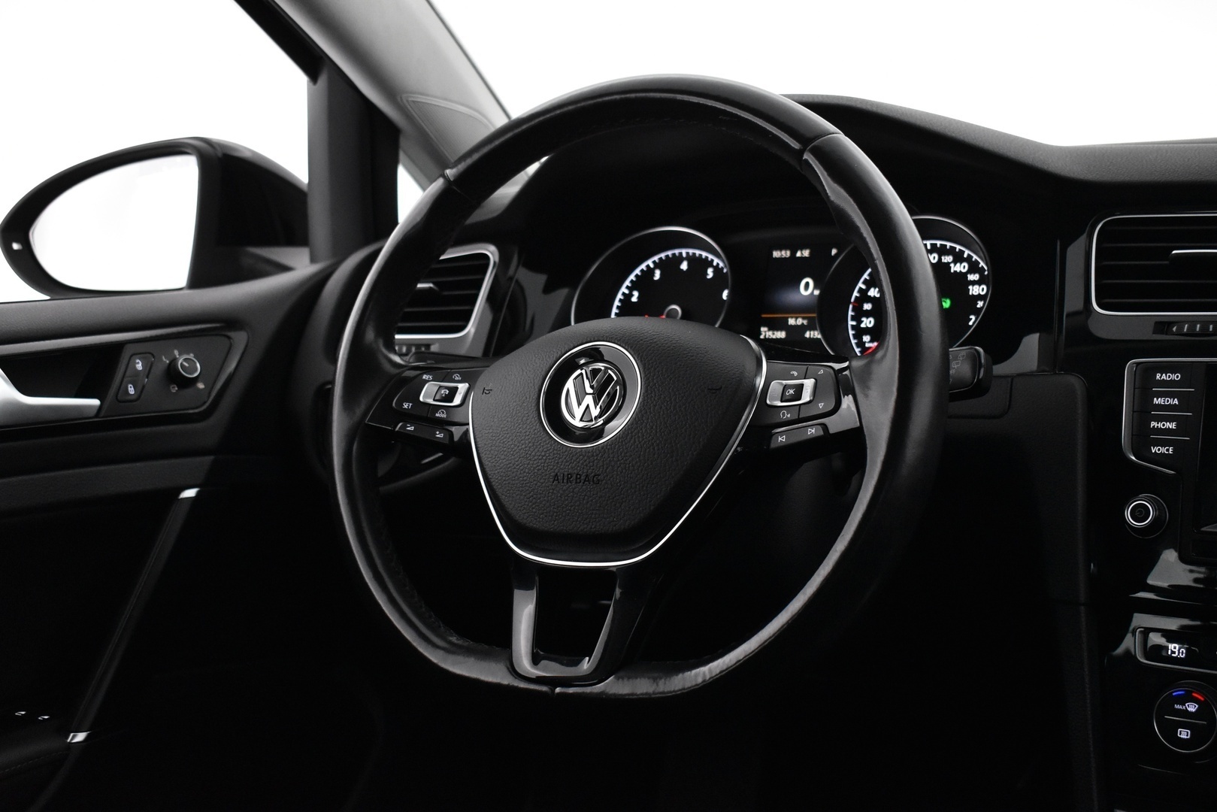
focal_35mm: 44
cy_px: 406
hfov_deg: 45.0
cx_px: 608
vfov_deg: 30.9
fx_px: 1471
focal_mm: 29
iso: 3200
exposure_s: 1/80
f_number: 4.5
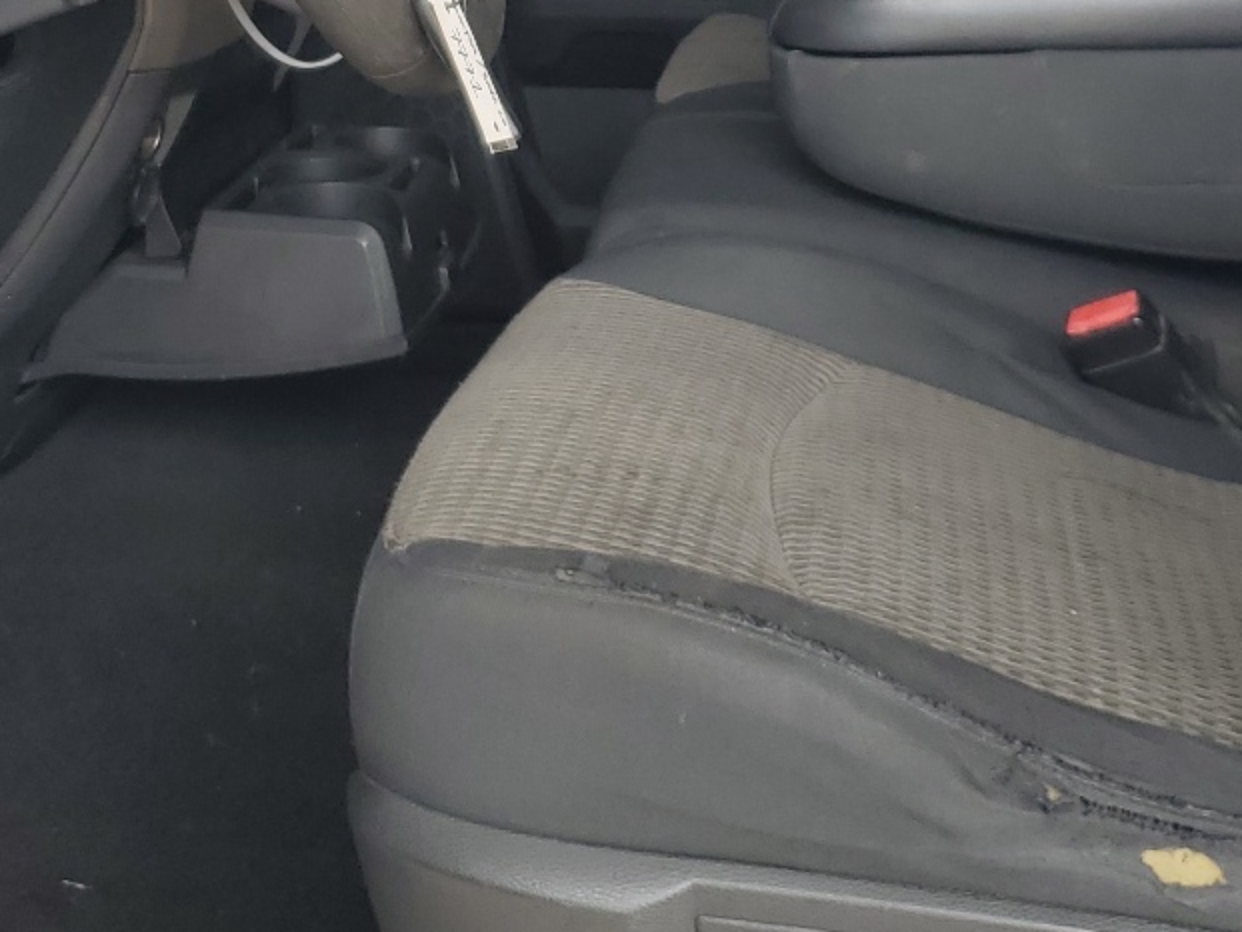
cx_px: 622
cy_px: -30
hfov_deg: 29.0
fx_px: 2404
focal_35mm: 67
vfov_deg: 21.1
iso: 50
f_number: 1.5
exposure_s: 1/169
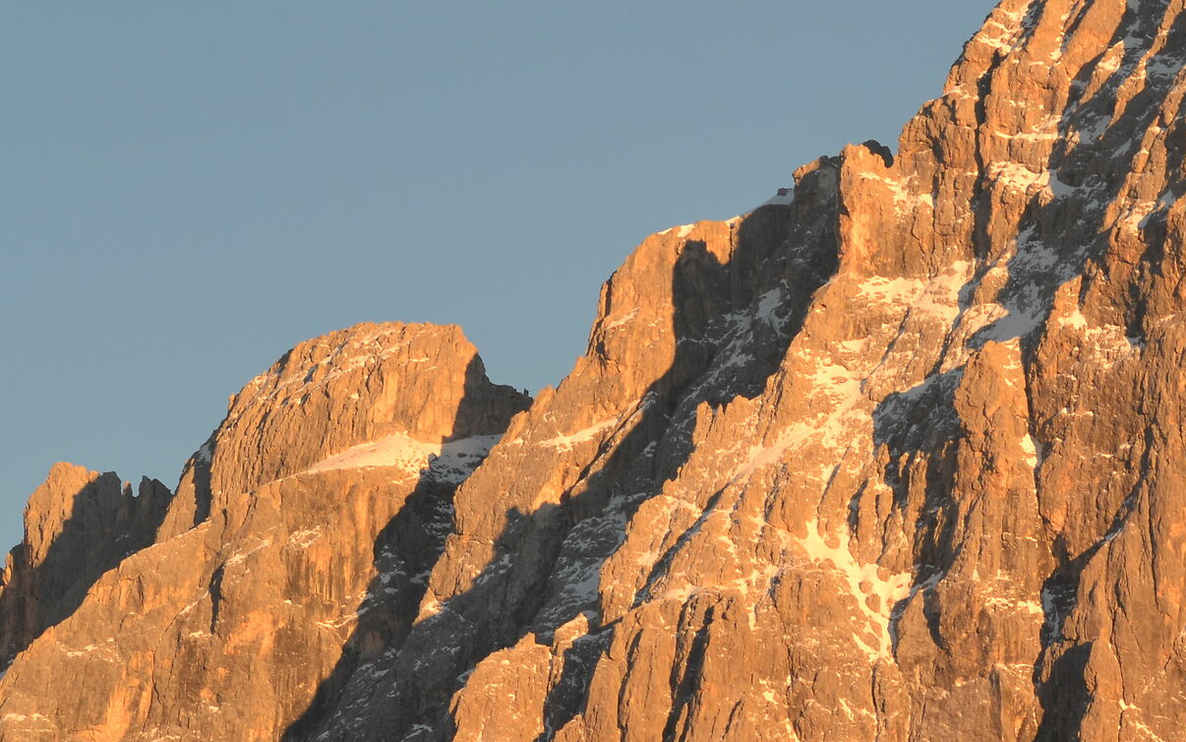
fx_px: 6885
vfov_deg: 6.2
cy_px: 338
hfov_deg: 9.8
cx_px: 1101
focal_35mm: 213
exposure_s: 1/60
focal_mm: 70
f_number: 9
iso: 100
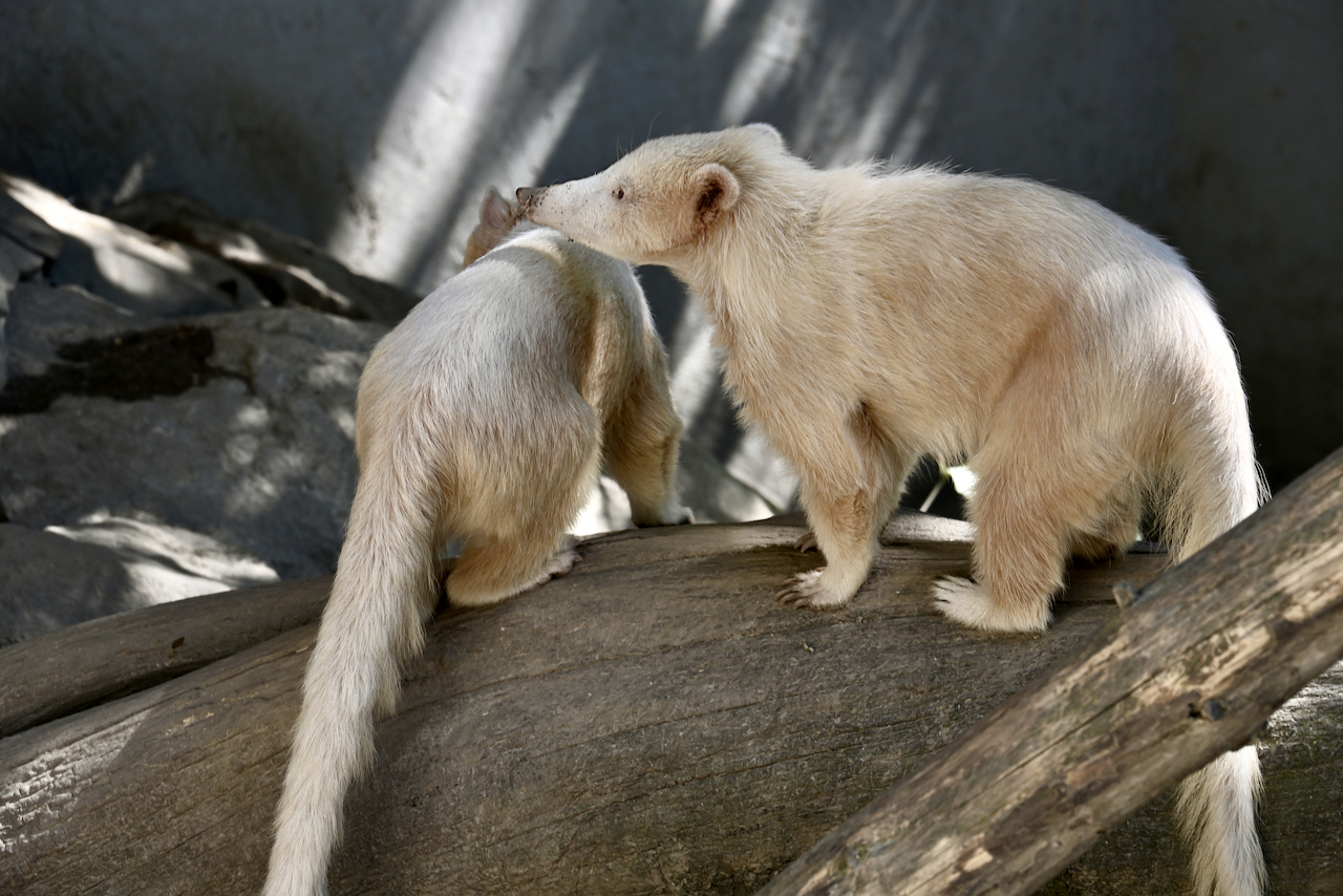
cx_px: 672
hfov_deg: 14.2
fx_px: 5410
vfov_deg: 9.5
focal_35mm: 145
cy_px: 448
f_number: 11
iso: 125
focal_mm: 145
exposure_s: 1/25
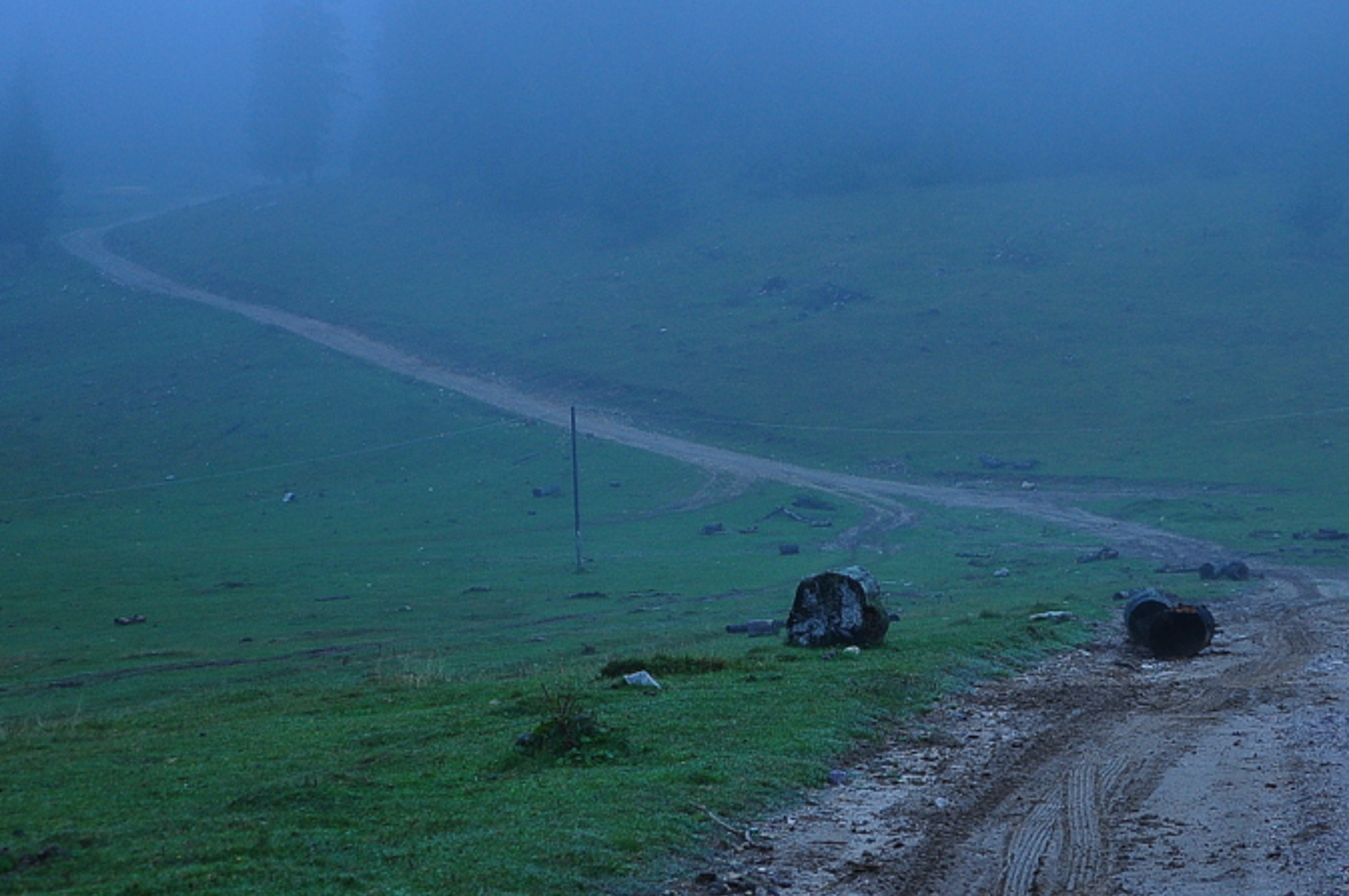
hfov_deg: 22.2
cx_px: 1048
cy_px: 352
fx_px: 3406
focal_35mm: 91
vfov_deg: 15.0
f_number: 4.2
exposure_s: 1/30
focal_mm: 34
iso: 400
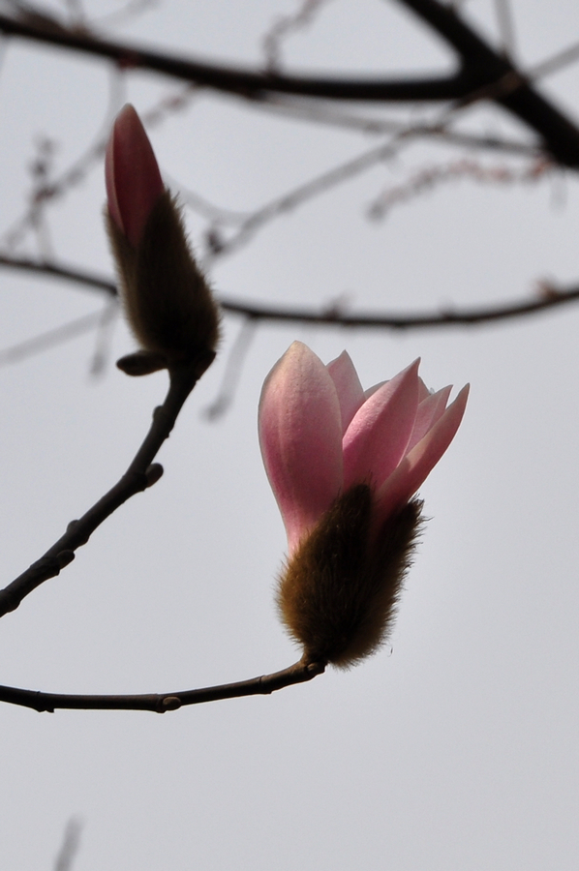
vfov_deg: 13.1
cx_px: 290
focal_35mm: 158
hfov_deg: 8.7
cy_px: 436
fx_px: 3808
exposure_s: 1/125
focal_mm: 105
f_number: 11
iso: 200
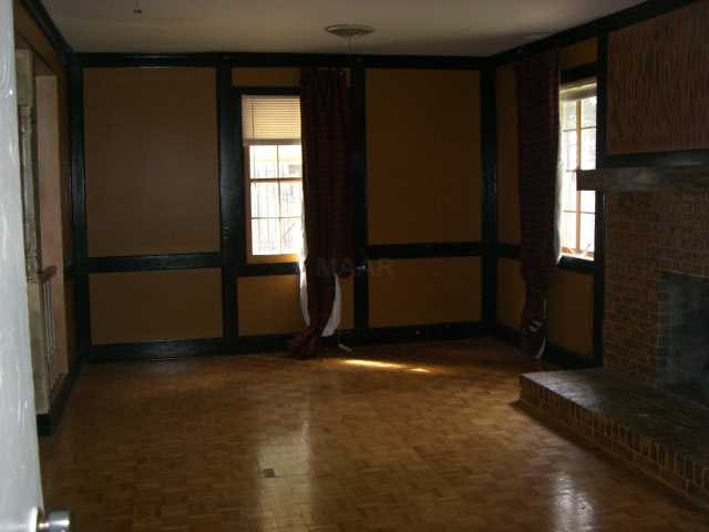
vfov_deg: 37.7
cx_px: 354
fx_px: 778
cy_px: 266
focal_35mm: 38
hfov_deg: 49.0
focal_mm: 6.2
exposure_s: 1/60
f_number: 2.7
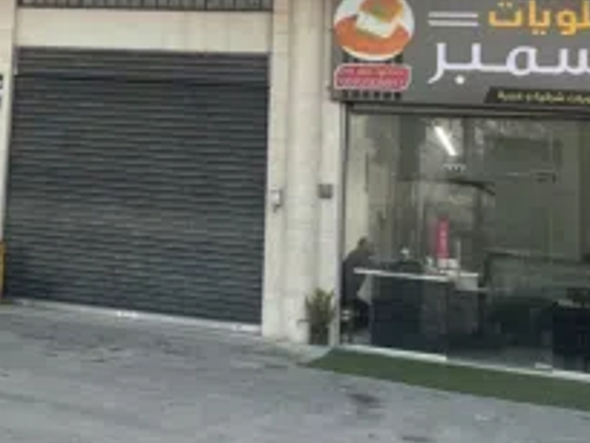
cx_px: -127
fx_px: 1330
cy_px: -46
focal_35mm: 78
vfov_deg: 18.2
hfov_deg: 22.9
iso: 40
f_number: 1.6
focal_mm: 5.1
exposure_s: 1/121
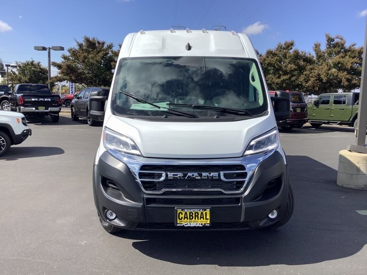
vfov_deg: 45.4
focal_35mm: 31
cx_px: 184
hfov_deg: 58.4
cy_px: 138
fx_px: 329
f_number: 2.4
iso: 25
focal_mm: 3.3
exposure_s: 1/1538
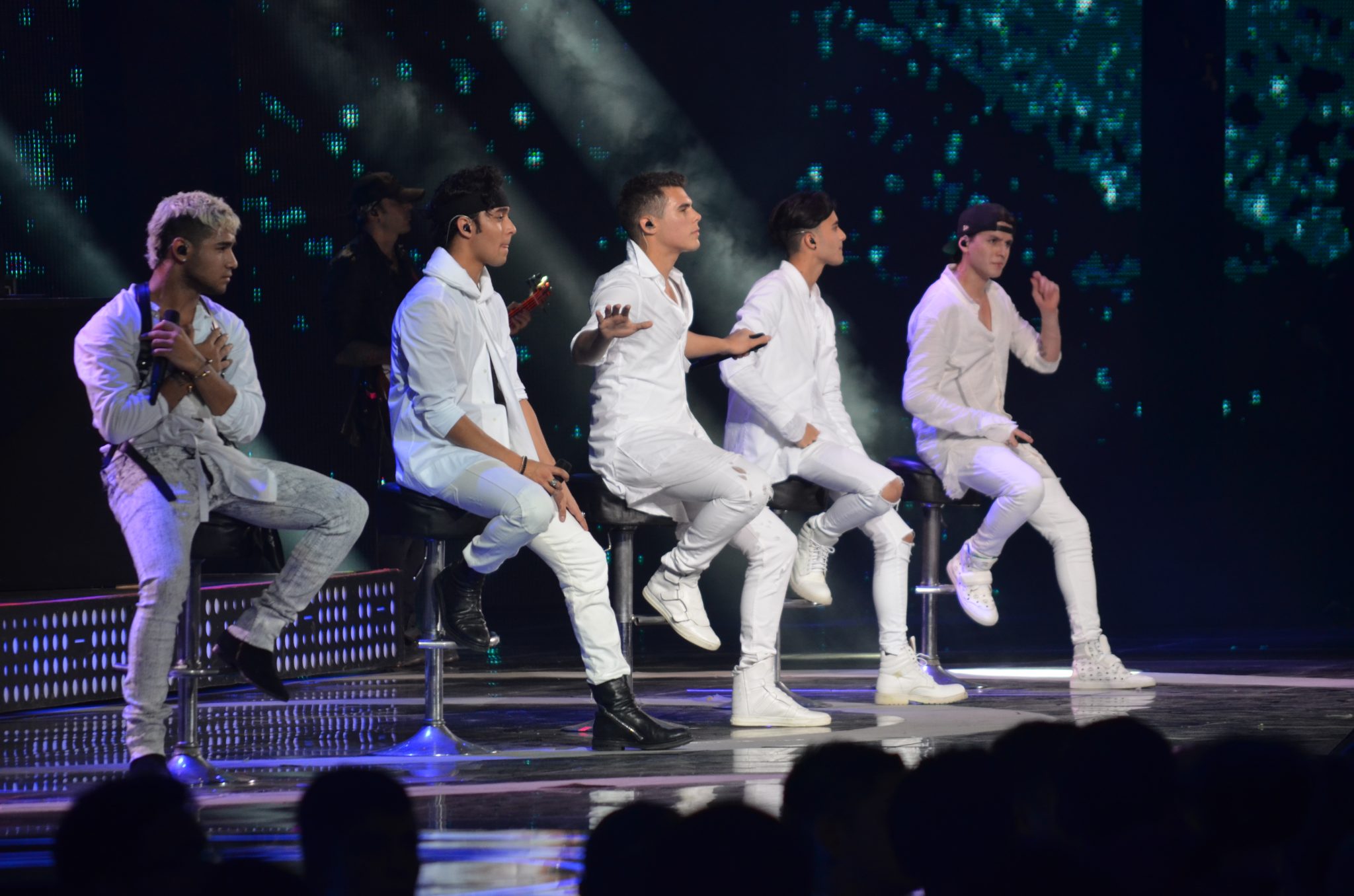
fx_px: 10133
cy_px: 448
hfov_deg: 7.6
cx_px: 677
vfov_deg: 5.1
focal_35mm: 270
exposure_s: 1/125
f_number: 5.6
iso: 800
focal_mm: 180
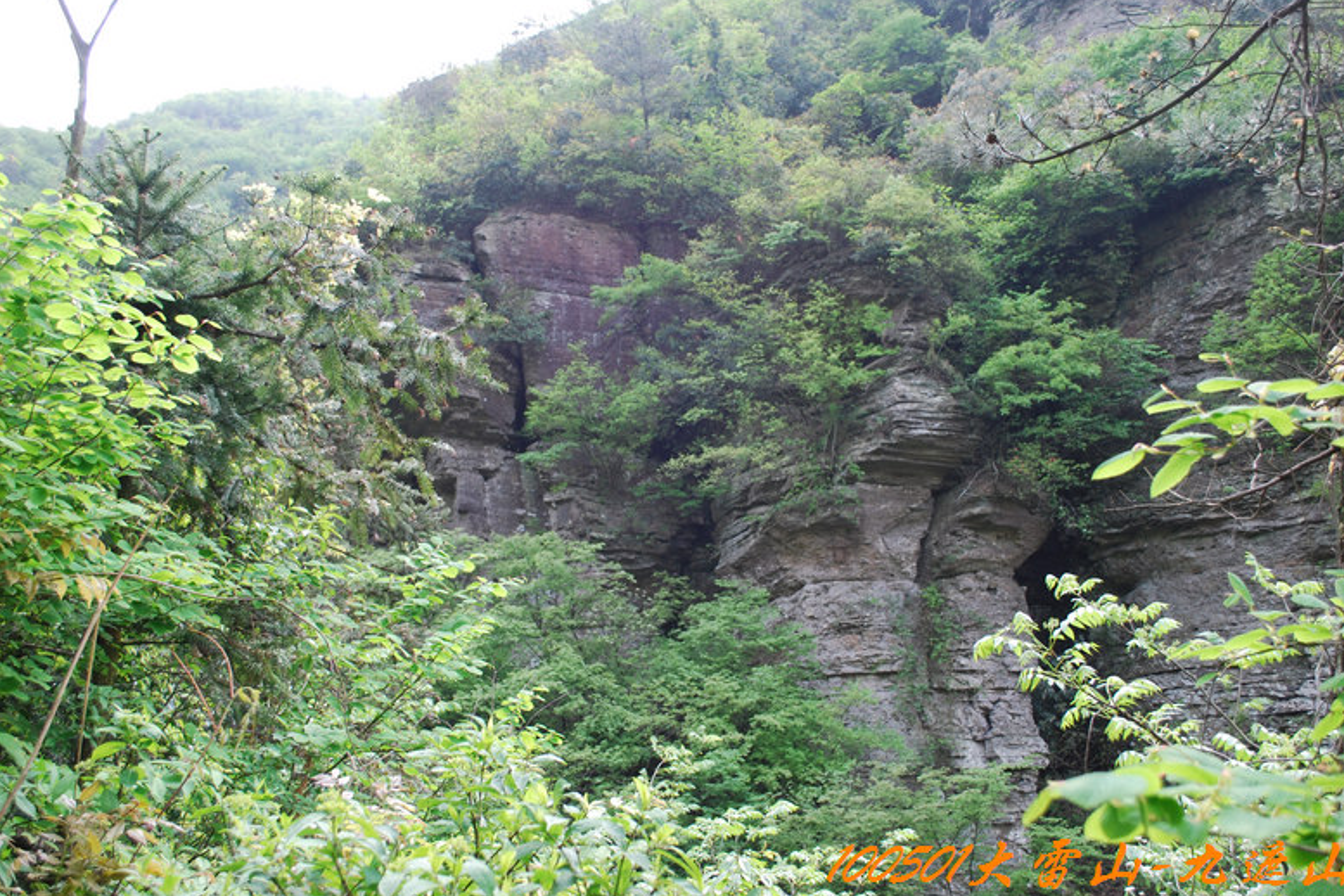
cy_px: 454
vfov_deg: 38.9
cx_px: 678
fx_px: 1269
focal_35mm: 34
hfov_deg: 55.8
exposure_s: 1/80
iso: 200
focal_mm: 22
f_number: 4.5
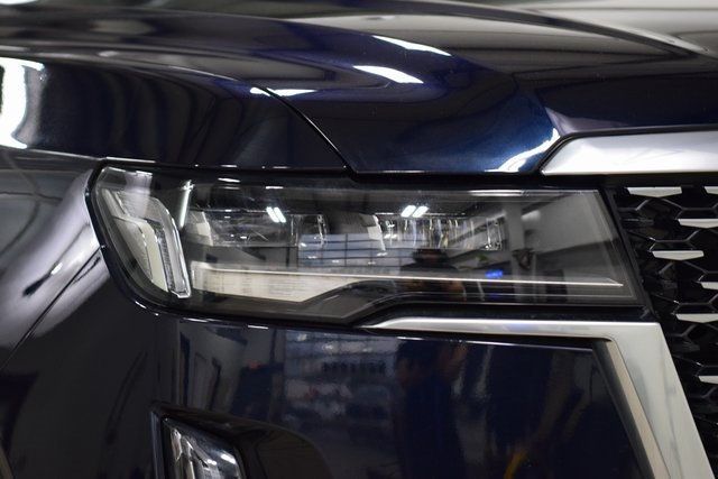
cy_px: 240
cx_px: 359
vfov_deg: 13.0
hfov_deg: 19.5
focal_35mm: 105
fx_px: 2095
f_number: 3.5
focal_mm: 70
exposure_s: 1/125
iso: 1600
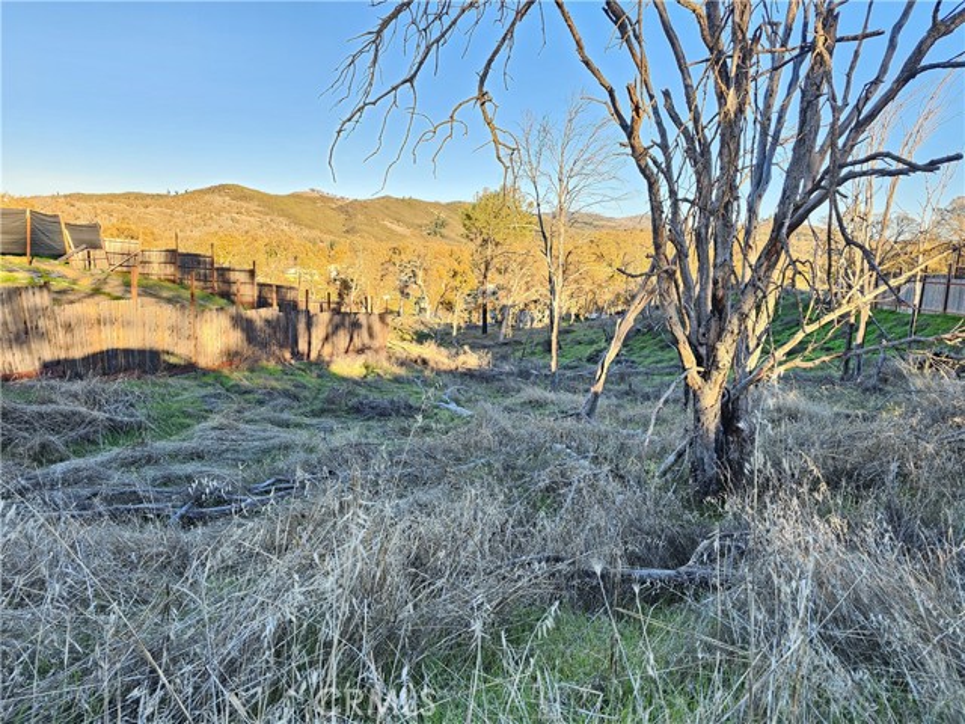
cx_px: 482
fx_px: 641
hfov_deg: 73.9
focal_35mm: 23
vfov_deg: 58.9
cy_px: 362
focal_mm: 6.3
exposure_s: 1/180
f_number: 1.7
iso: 50
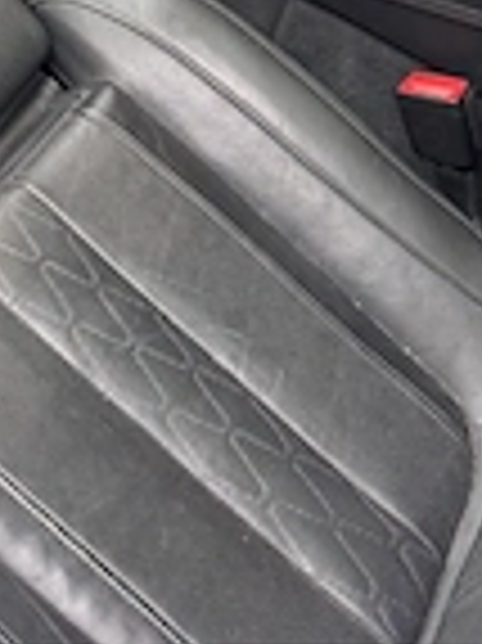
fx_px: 1246
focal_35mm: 67
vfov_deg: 24.4
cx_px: -59
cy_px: -248
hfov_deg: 20.8
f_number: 1.78
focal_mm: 6.76
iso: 200
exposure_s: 1/73
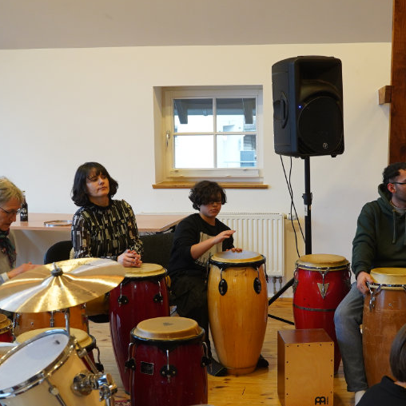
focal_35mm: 60
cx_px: 240
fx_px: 796
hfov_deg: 28.6
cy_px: 203
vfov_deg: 28.6
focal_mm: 28
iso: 1000
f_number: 4
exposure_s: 1/160
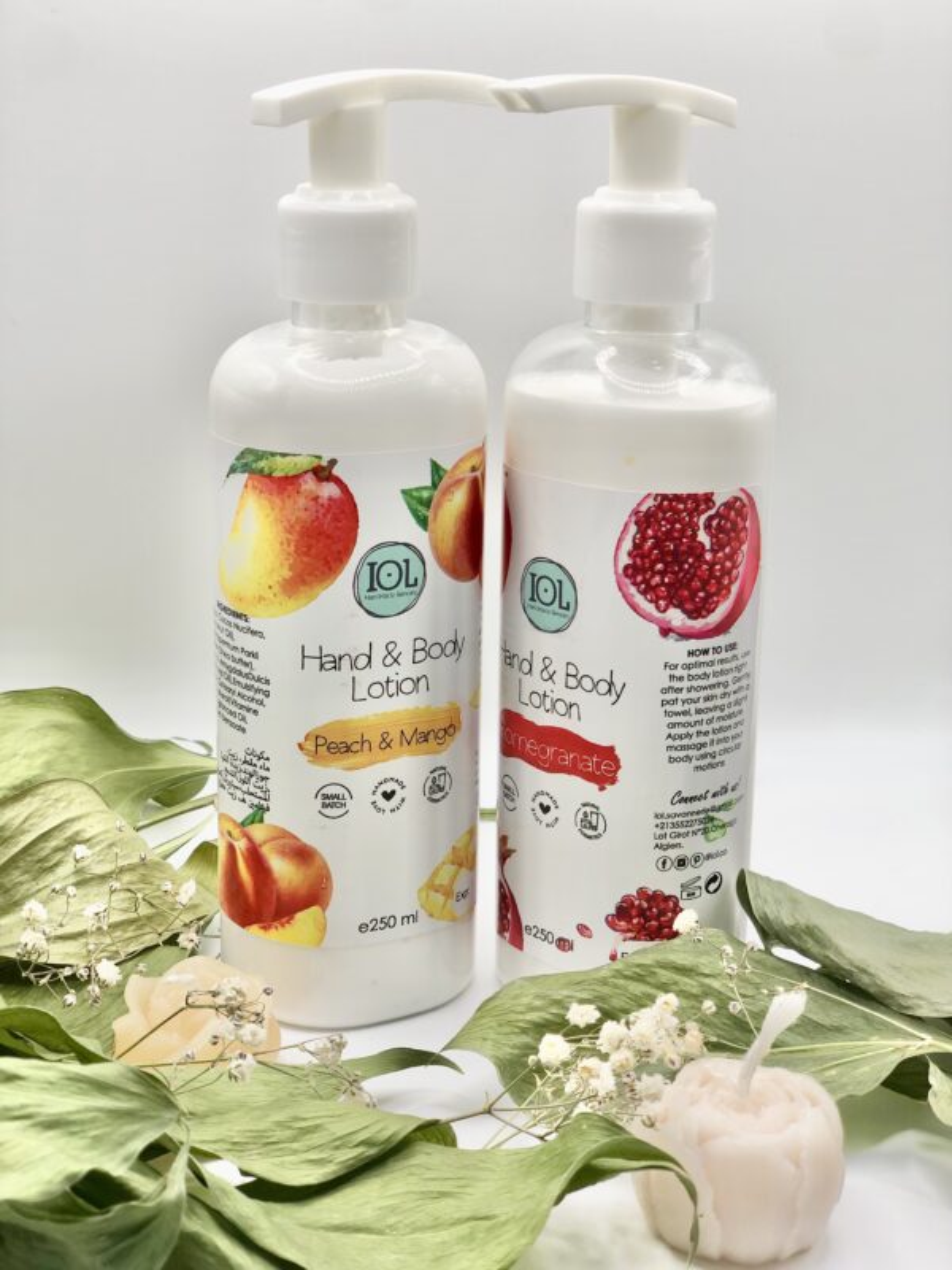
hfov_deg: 28.0
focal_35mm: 52
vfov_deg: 36.8
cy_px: 635
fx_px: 1907
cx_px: 476
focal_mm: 6
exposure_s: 1/102
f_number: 2.4
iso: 16
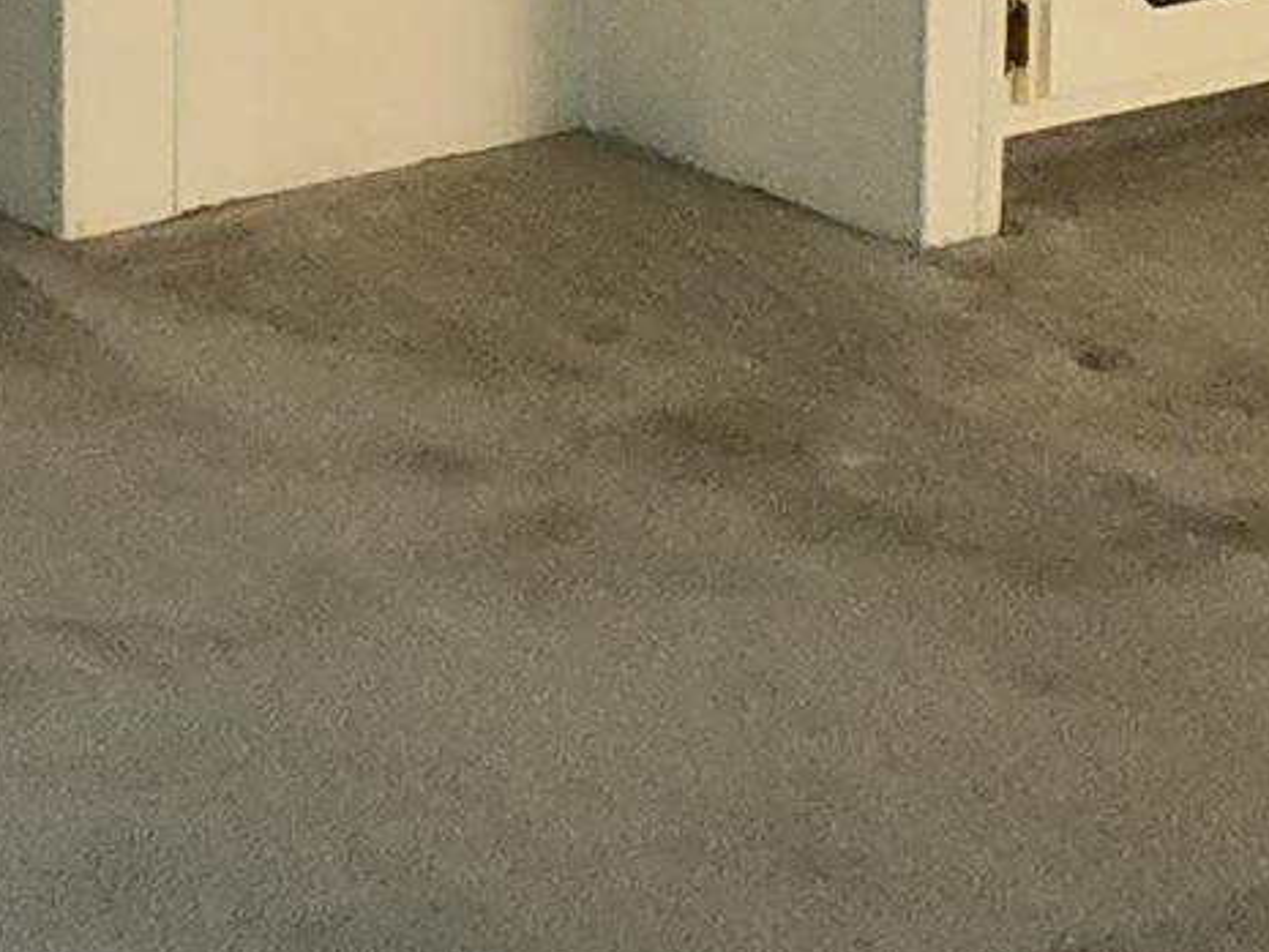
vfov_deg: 8.7
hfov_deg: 11.6
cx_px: -497
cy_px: -622
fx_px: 6050
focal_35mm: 165
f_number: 1.7
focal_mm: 4.71
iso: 2566
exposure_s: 1/30
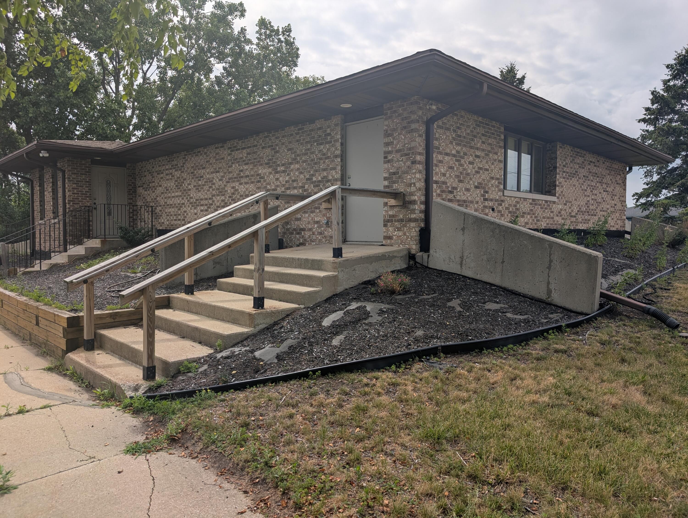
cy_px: 259
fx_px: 478
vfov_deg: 56.9
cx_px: 344
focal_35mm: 24
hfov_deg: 71.5
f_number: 1.68
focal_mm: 6.9
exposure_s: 1/1541
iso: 18
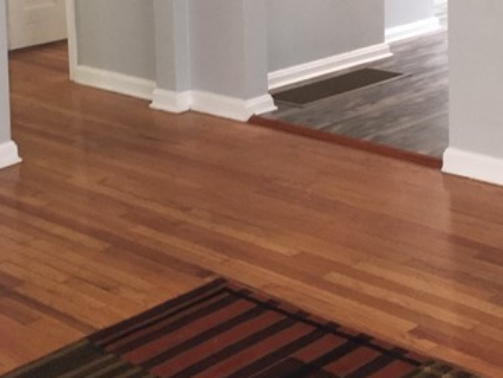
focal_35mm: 82
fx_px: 1192
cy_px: -44
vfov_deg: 17.4
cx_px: 226
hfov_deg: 23.8
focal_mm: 4.15
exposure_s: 1/30
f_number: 2.2
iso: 50
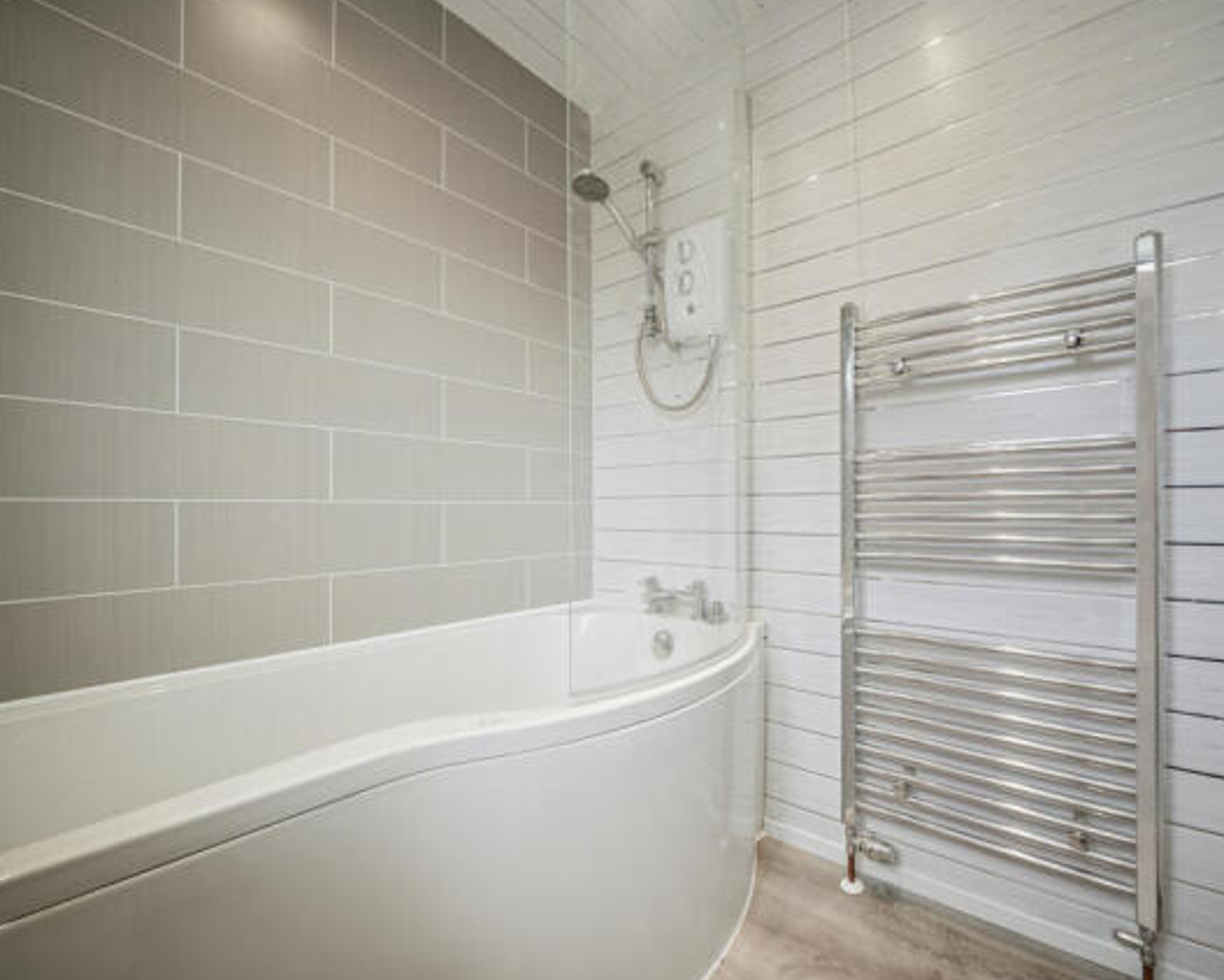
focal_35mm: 14
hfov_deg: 99.1
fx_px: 507
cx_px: 744
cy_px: 493
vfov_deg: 88.0
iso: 200
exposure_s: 1/15
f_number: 8
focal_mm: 12
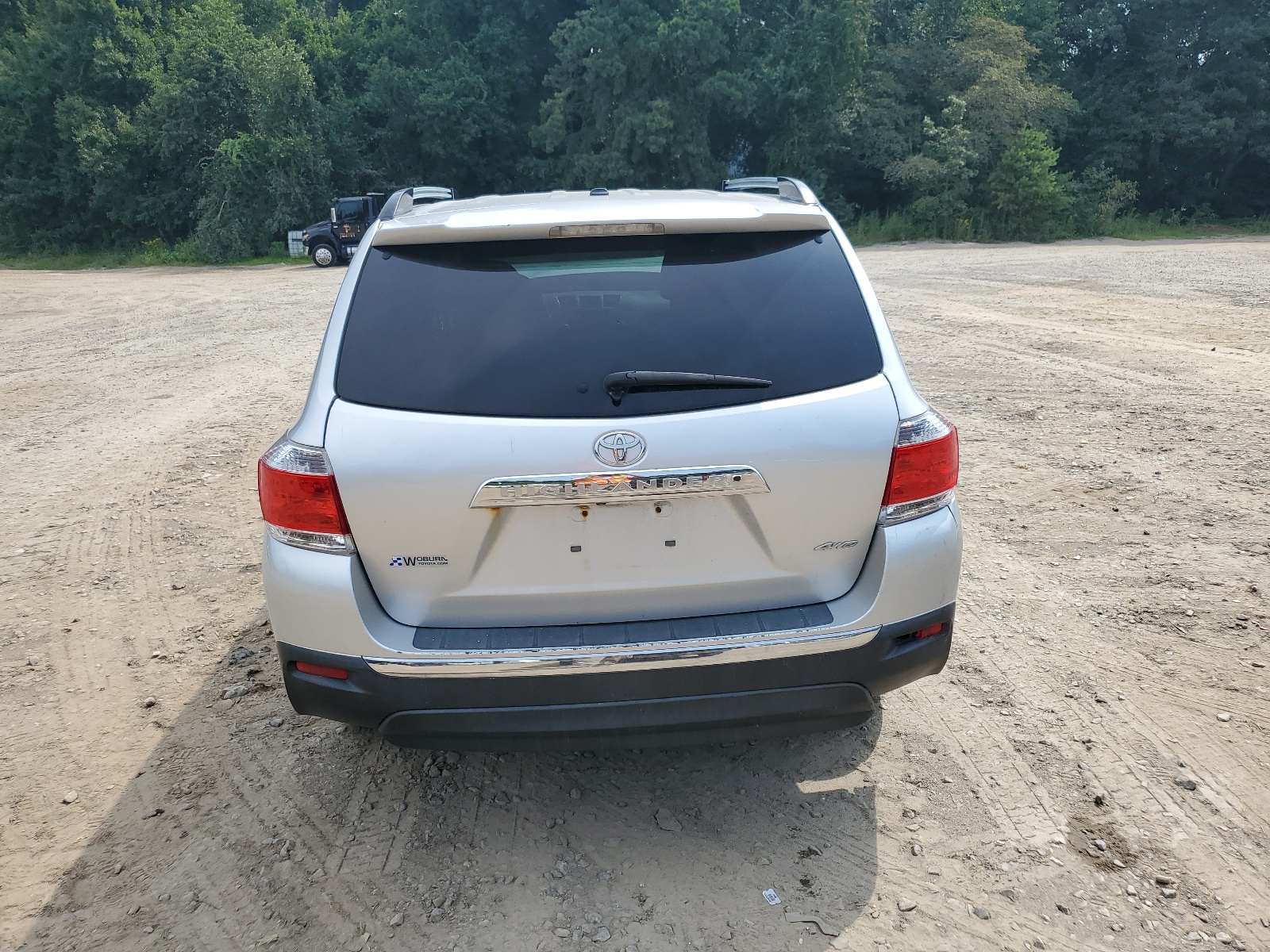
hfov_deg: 67.3
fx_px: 954
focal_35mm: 26
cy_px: 476
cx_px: 635
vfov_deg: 53.1
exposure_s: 1/2000
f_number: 1.5
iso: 50
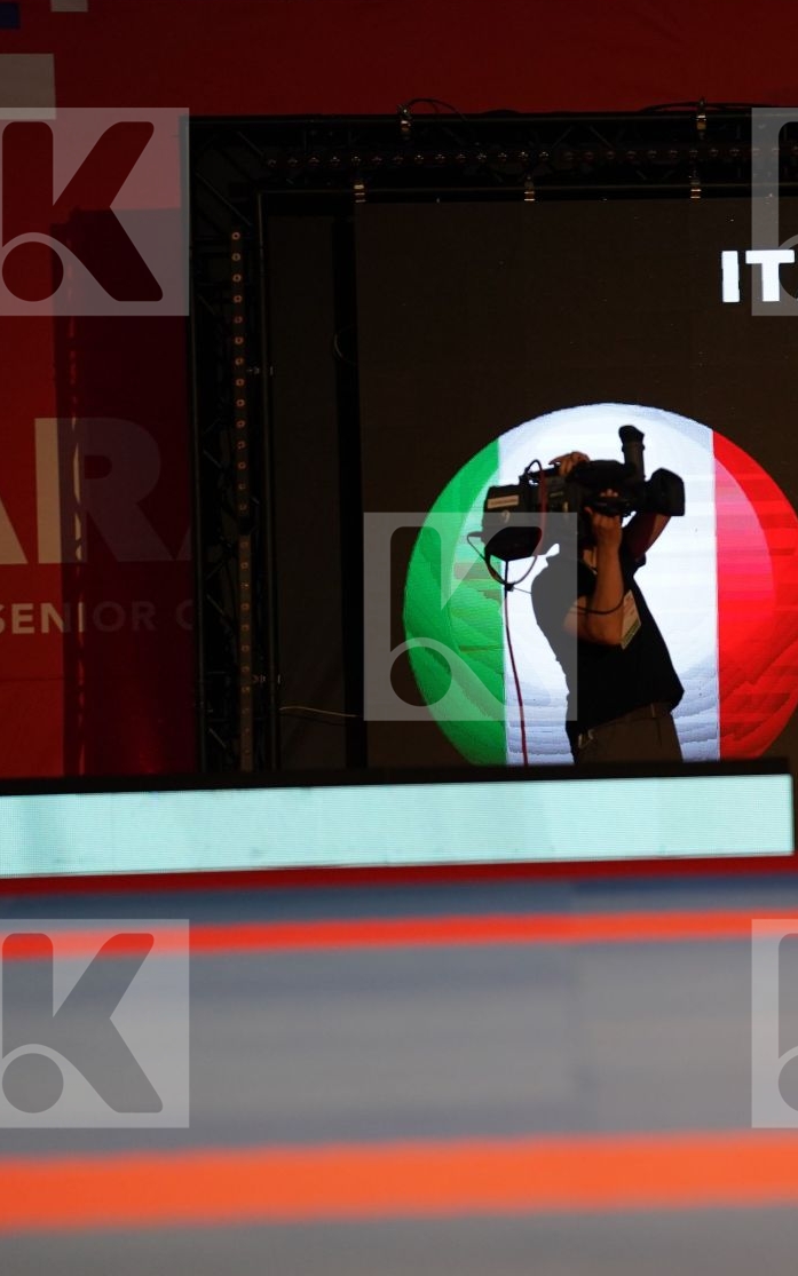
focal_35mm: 329
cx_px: 859
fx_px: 11447
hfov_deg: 4.0
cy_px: 617
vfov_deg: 6.4
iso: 1000
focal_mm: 200
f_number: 2.8
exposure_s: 1/250
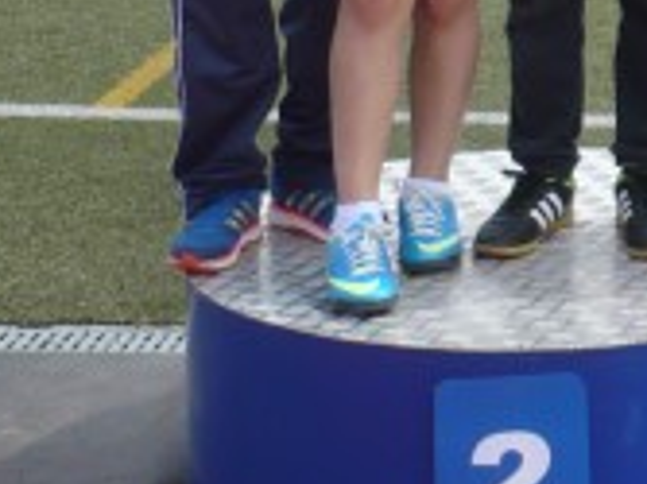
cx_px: 1186
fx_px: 2503
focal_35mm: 134
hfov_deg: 13.2
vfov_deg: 10.4
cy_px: -399
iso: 100
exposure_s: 1/800
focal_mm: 5.8
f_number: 2.8
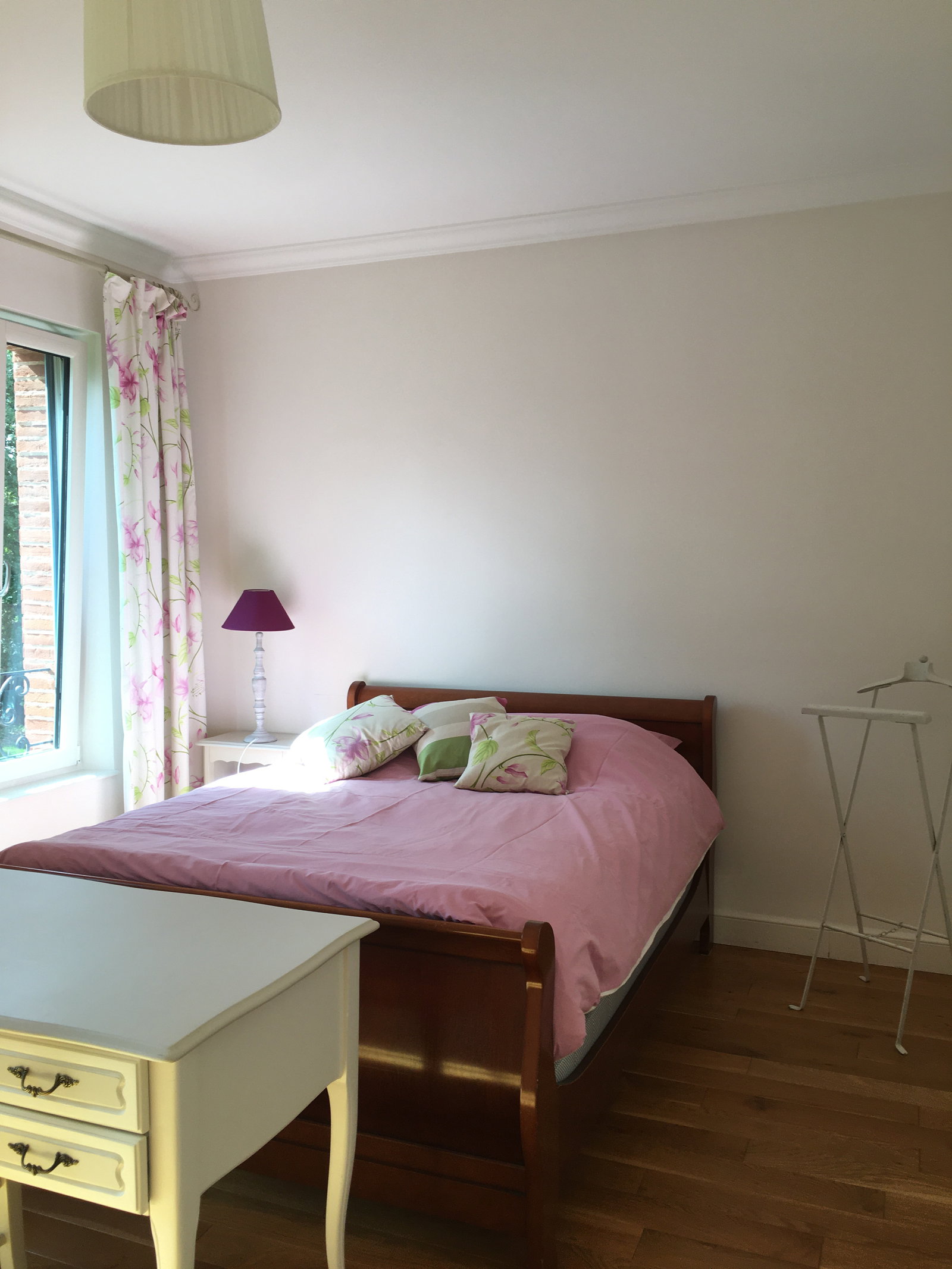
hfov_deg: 48.2
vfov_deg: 61.7
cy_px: 634
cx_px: 476
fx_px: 1063
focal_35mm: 29
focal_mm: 4.15
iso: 25
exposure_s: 1/100
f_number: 2.2
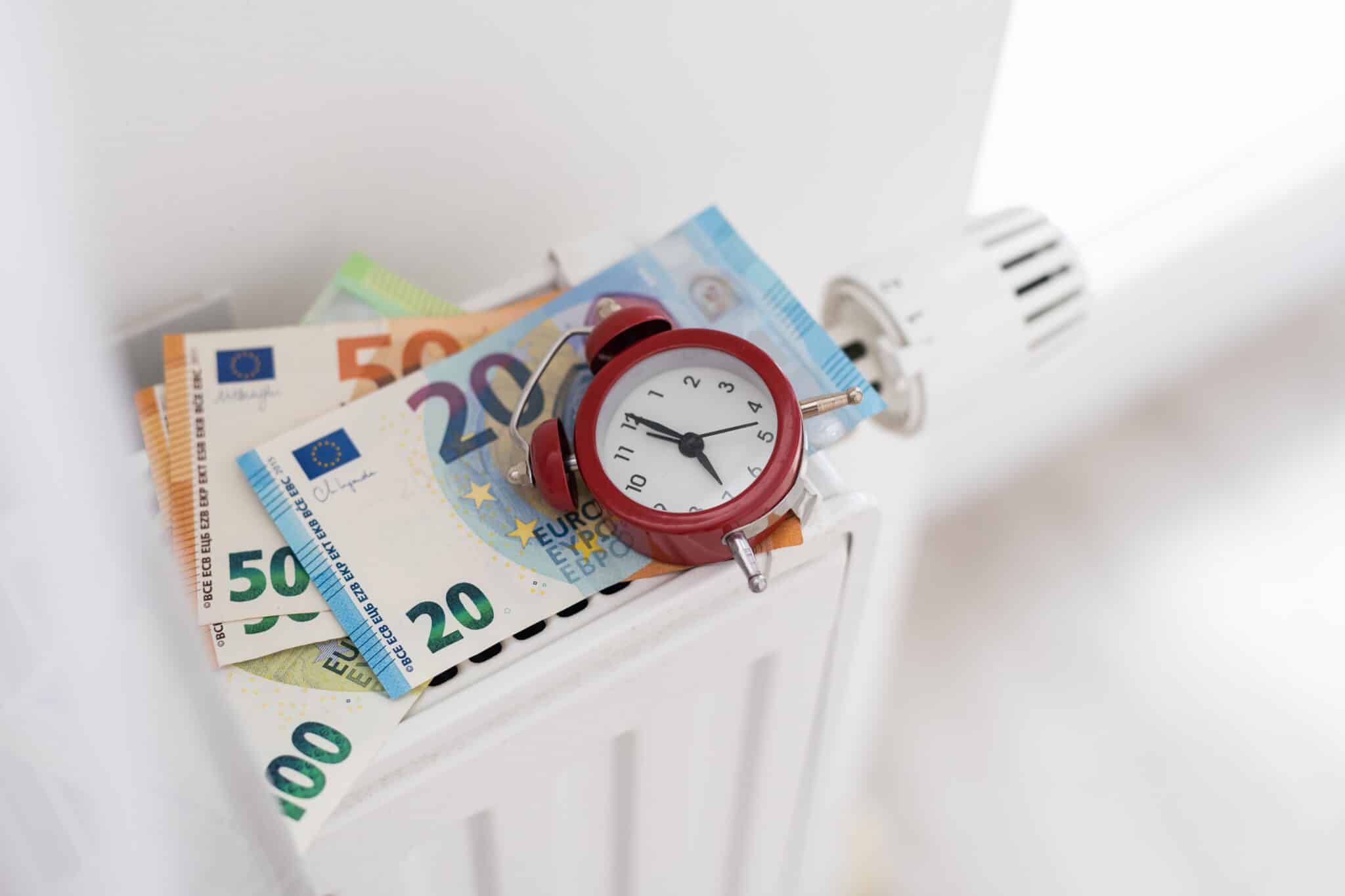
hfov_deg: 39.6
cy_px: 448
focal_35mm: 50
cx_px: 672
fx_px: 1868
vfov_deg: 27.0
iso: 160
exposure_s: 1/80
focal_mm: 50
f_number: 2.8
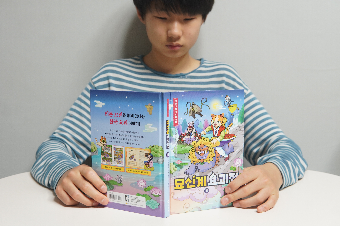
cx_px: 170
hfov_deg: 43.6
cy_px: 113
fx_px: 425
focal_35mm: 45
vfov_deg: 29.9
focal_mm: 30
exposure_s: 1/30
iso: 500
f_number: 5
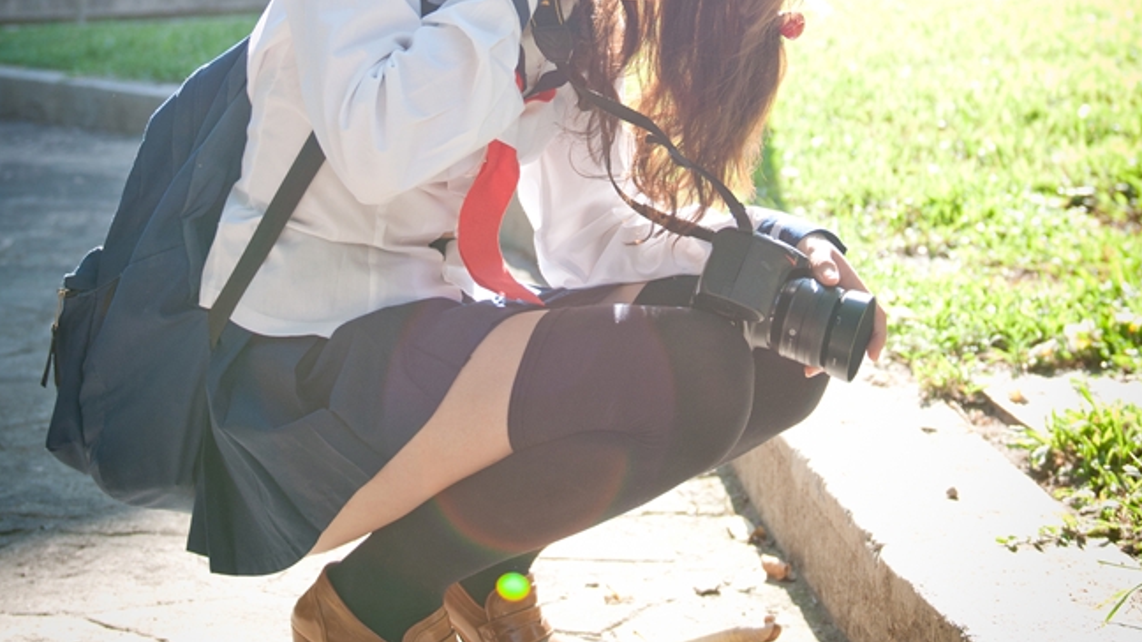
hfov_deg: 27.9
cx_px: 572
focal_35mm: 76
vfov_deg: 15.5
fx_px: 2301
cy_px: -21
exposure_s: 1/500
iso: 200
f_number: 3.2
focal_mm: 32
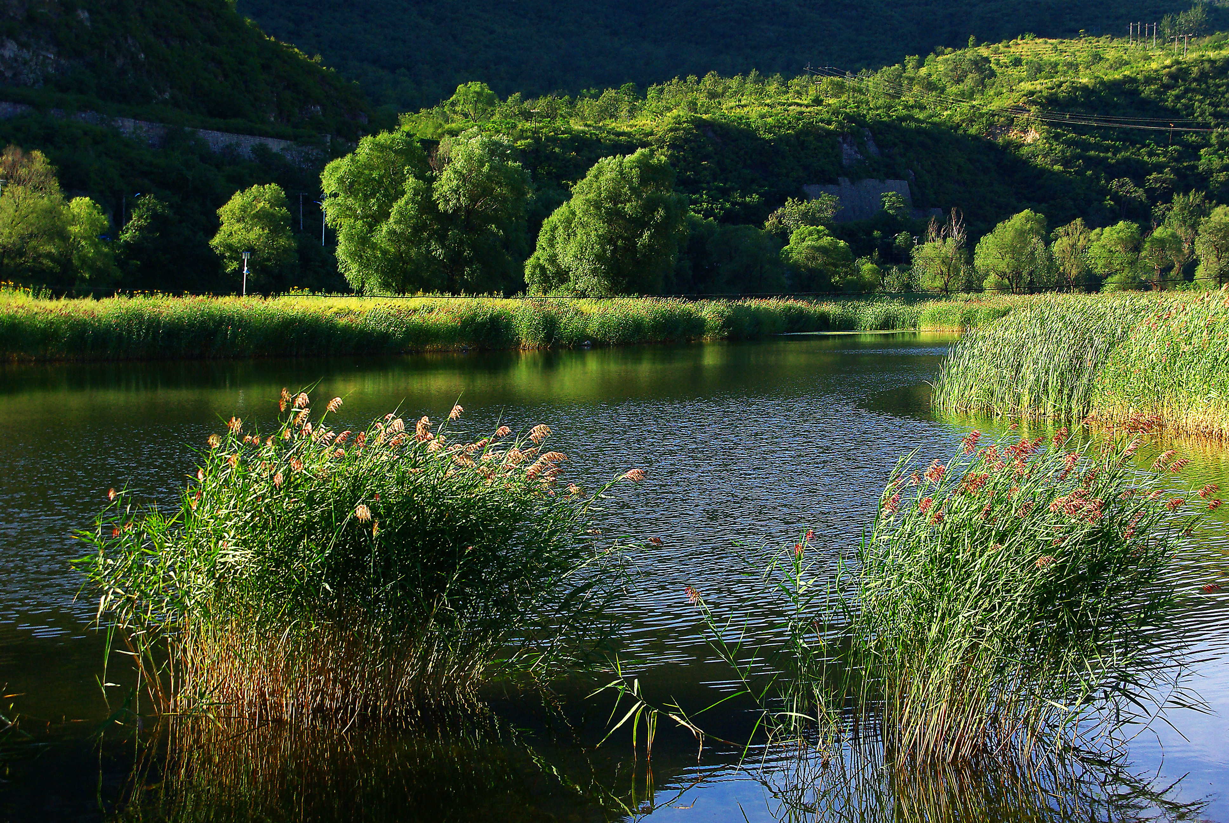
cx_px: 614
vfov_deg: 26.6
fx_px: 1743
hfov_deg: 38.8
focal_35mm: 51
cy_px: 412
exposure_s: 1/250
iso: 200
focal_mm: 34
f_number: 9.5
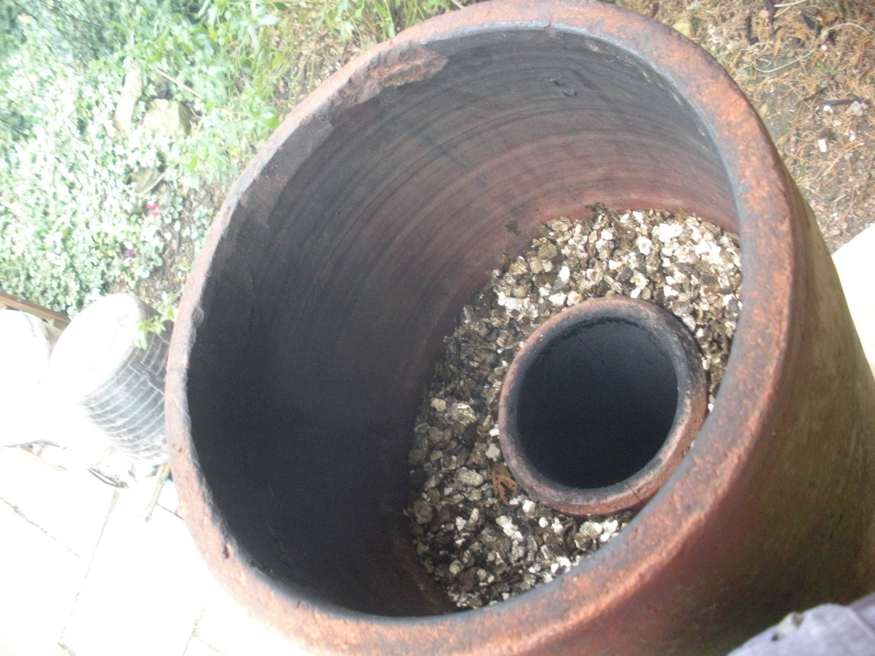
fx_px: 910
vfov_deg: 39.7
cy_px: 328
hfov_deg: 51.4
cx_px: 438
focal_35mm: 36
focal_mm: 6.3
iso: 400
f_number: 3.5
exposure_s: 1/36.7
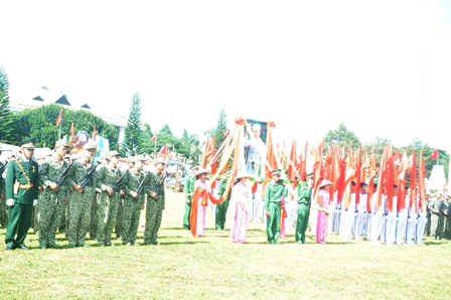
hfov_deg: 35.1
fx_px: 714
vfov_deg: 23.7
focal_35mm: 57
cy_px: 150
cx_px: 226
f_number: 8
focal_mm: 38
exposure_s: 1/100
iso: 320
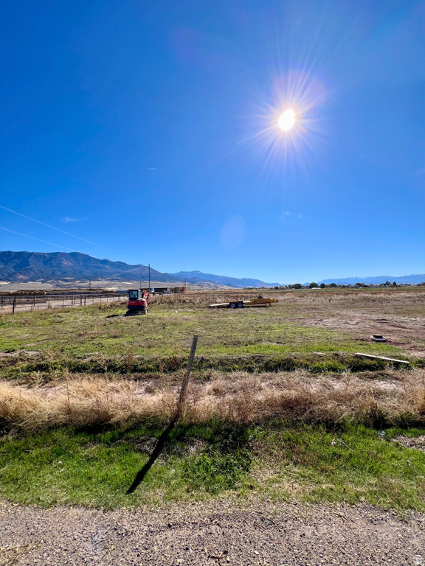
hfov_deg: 89.9
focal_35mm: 13
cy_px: 283
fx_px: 213
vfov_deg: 106.2
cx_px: 212
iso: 32
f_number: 1.8
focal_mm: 1.57
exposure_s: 1/2538
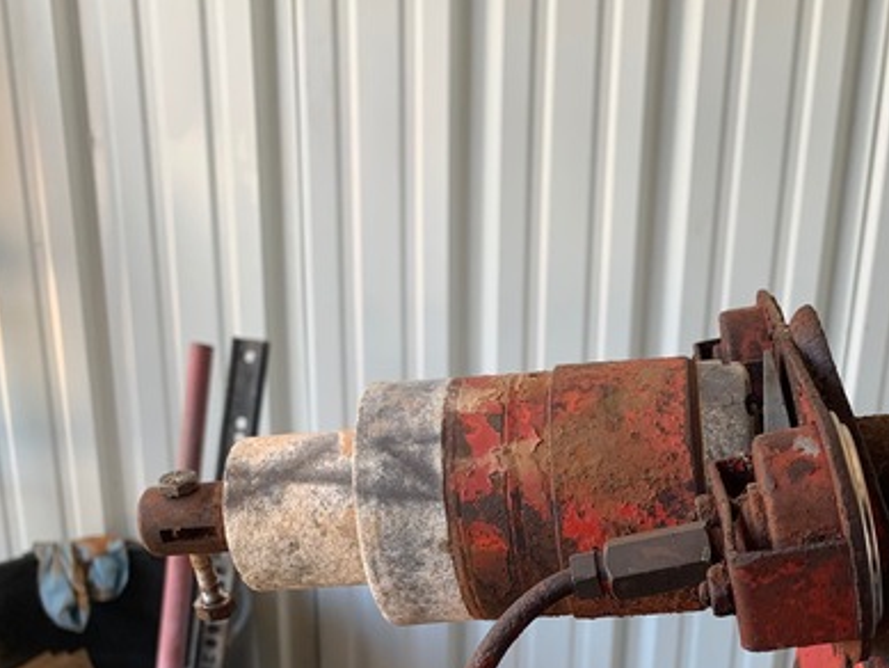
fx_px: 1182
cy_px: 588
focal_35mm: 46
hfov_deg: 39.7
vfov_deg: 30.3
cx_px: 704
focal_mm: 4.25
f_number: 1.8
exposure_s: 1/121
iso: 50
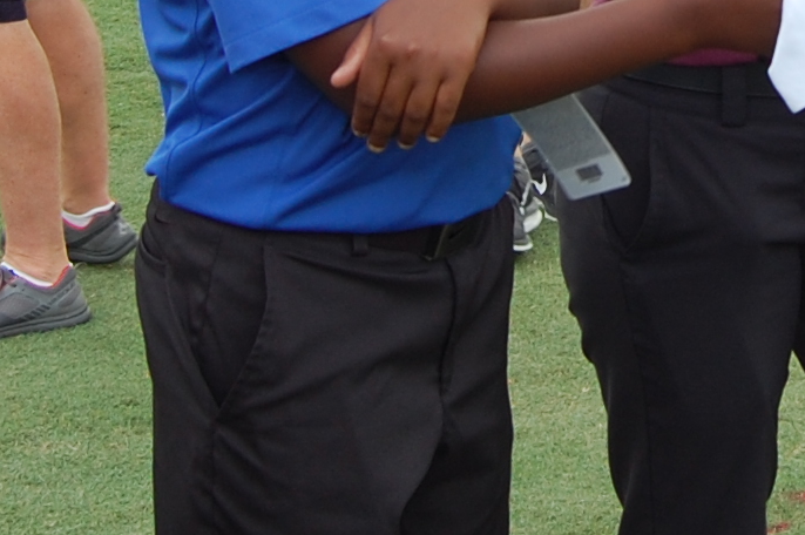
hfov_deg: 13.3
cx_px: 878
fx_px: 3378
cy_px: -319
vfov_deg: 8.8
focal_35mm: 151
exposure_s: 1/250
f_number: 8
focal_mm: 23
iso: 200
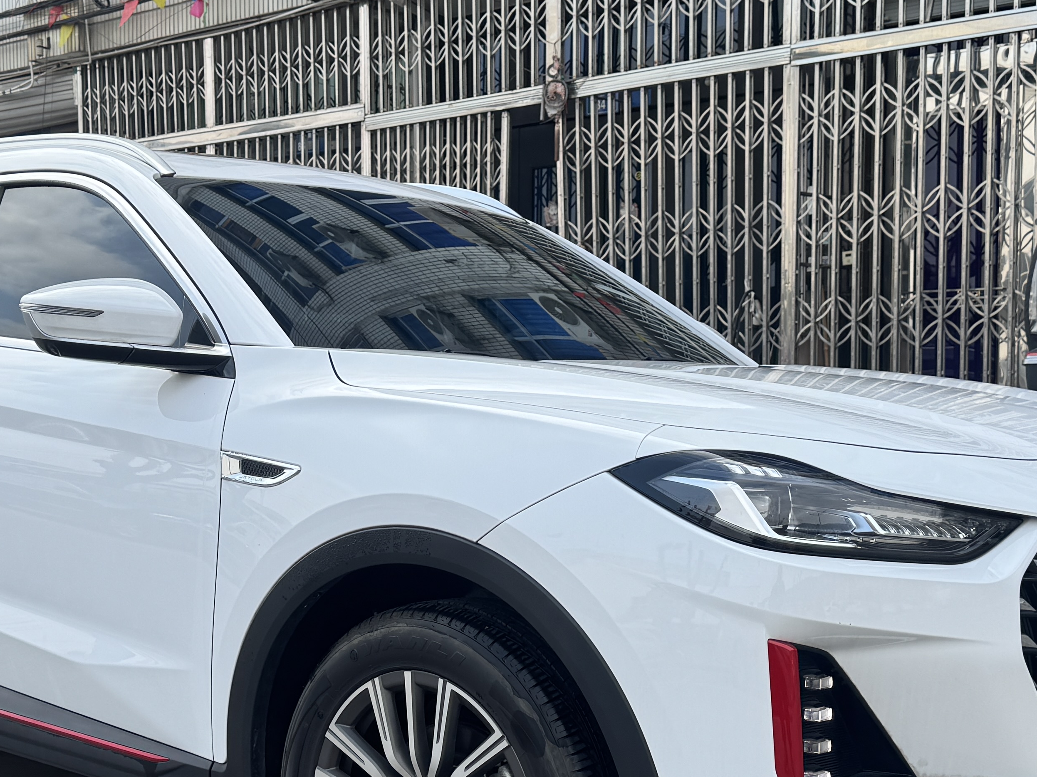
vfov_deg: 26.5
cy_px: 474
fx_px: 1647
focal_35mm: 55
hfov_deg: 34.9
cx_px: 467
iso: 80
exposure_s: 1/1637
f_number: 1.78
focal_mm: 6.76
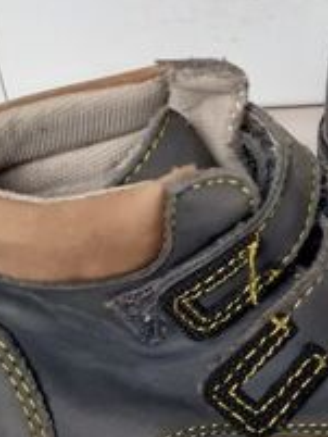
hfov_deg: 16.6
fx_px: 1085
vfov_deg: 22.7
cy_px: 165
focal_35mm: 86
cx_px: 367
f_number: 1.9
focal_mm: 3.6
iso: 100
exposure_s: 1/50
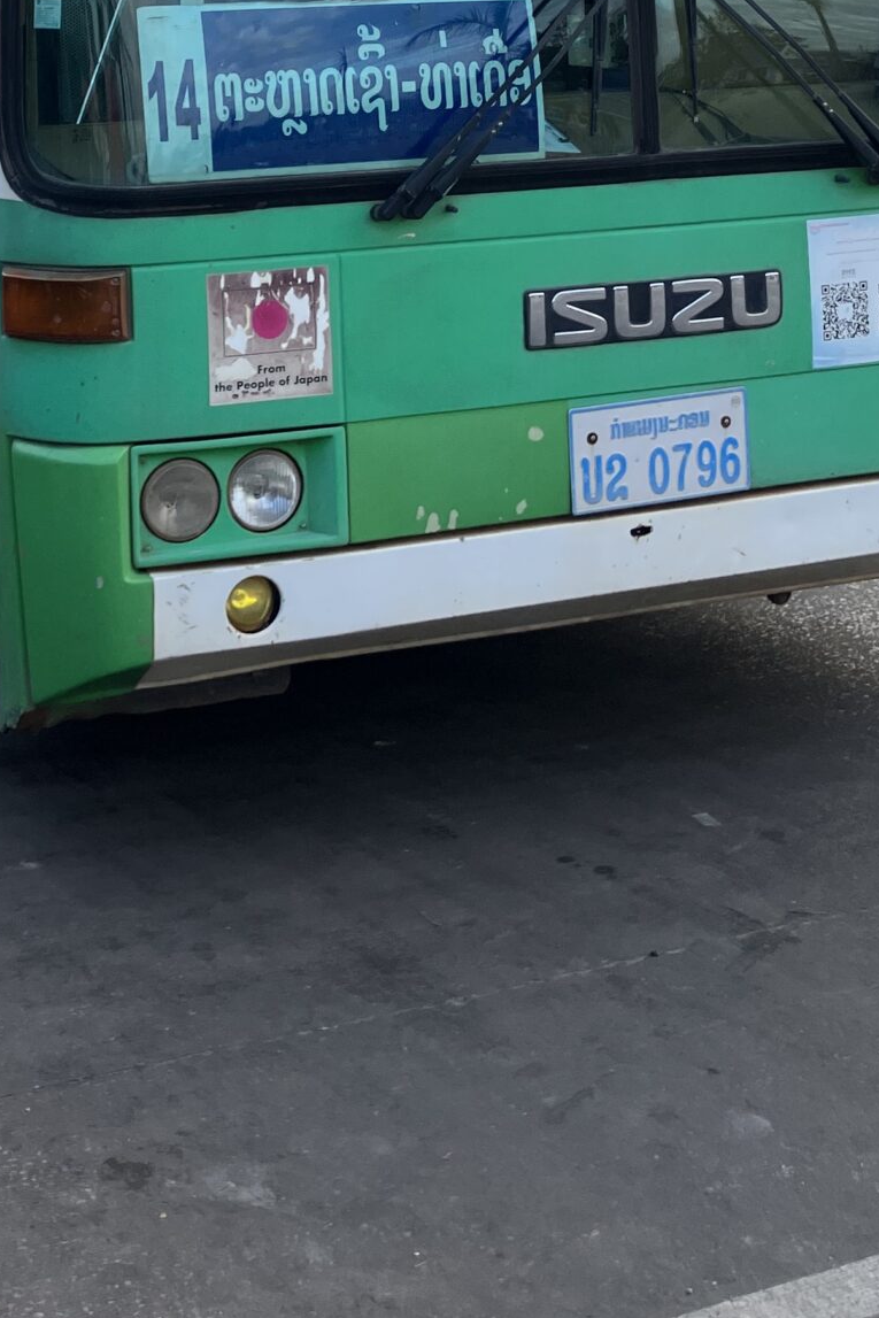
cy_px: -49
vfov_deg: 28.7
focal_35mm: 65
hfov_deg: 20.8
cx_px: 278
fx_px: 2380
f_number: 1.8
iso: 32
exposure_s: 1/639
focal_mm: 3.99
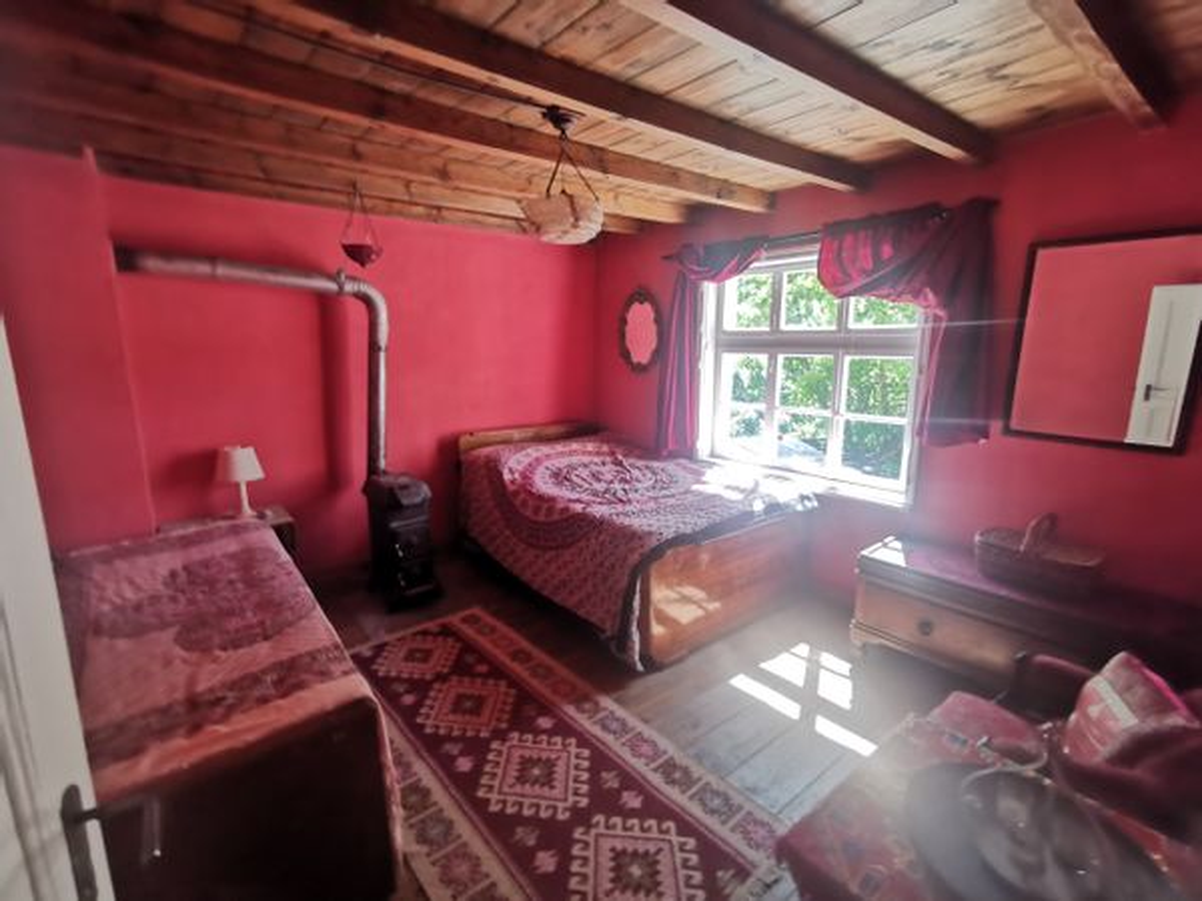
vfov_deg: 78.1
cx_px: 601
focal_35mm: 16
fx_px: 556
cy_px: 450
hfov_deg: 94.5
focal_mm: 2.35
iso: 160
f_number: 2.2
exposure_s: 1/100
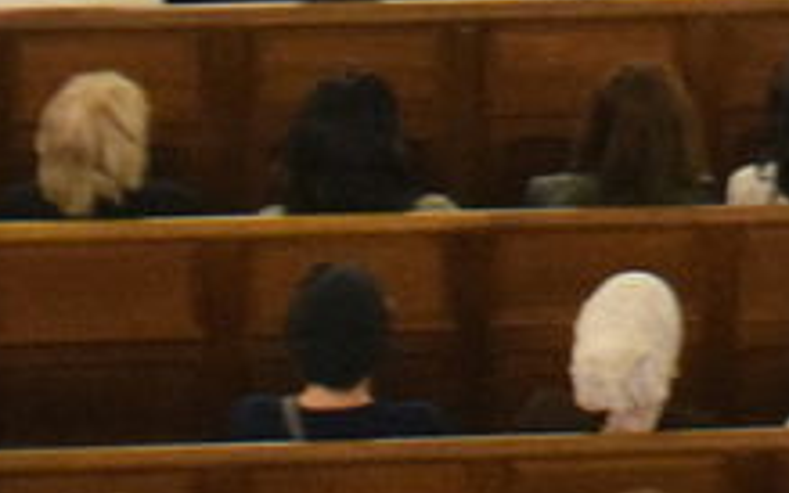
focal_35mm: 391
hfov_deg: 5.2
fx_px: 8410
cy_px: -678
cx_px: 1888
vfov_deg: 3.3
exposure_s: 1/25
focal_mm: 40
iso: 3200
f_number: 4.8
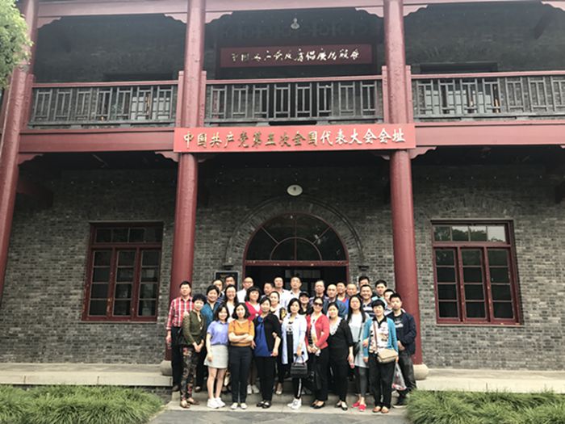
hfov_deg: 63.4
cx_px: 282
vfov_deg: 49.7
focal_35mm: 28
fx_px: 457
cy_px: 212
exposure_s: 1/100
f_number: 1.8
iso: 32
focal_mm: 3.99
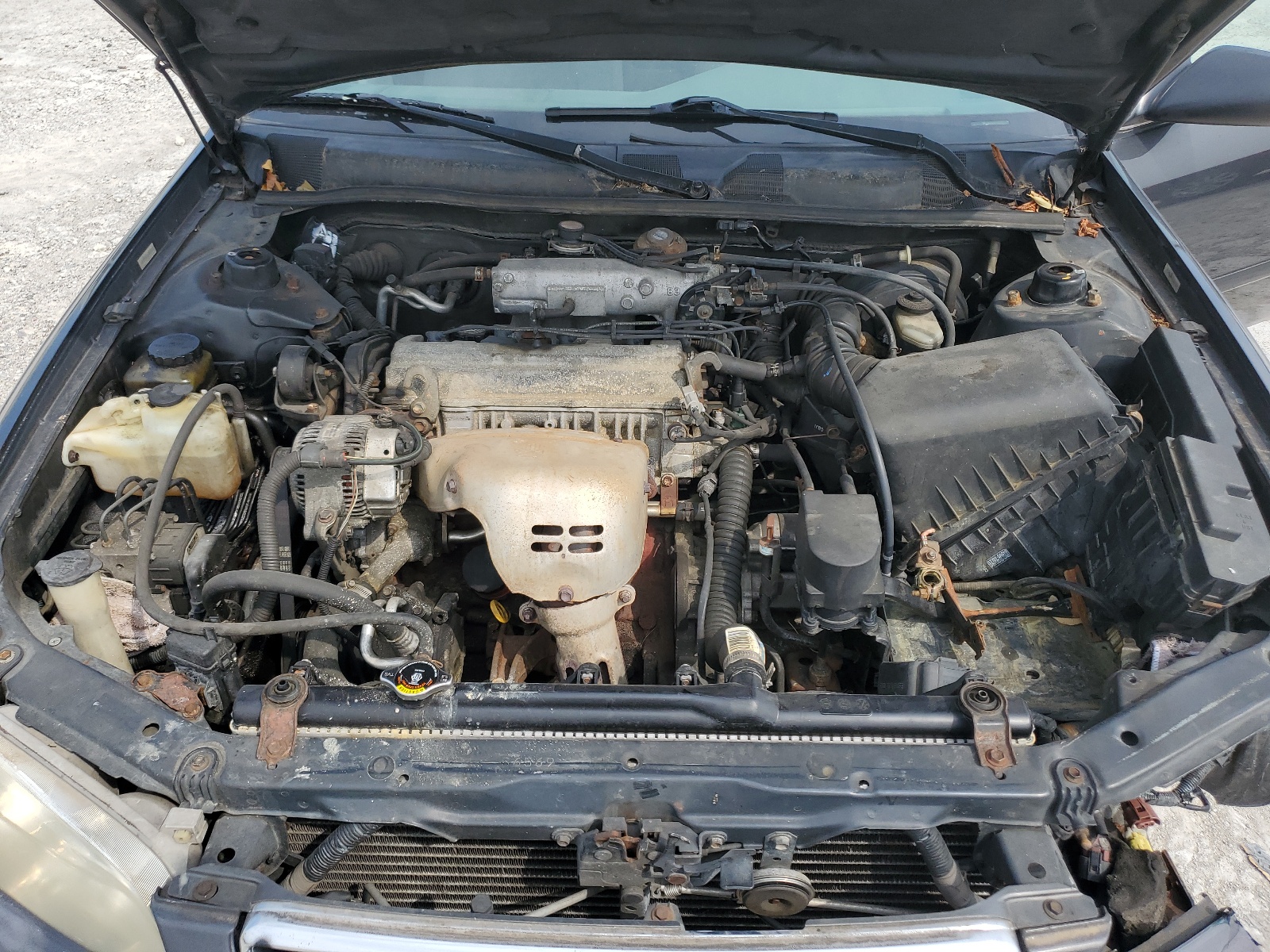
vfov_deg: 53.1
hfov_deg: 67.3
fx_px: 954
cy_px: 476
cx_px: 635
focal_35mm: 26
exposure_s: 1/2000
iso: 50
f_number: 1.5
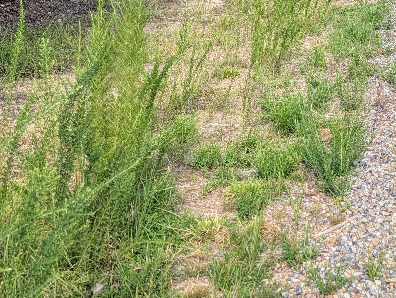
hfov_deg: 28.0
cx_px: 259
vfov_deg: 20.1
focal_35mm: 69
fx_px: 791
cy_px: -59
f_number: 1.68
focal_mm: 6.9
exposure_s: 1/934
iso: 21
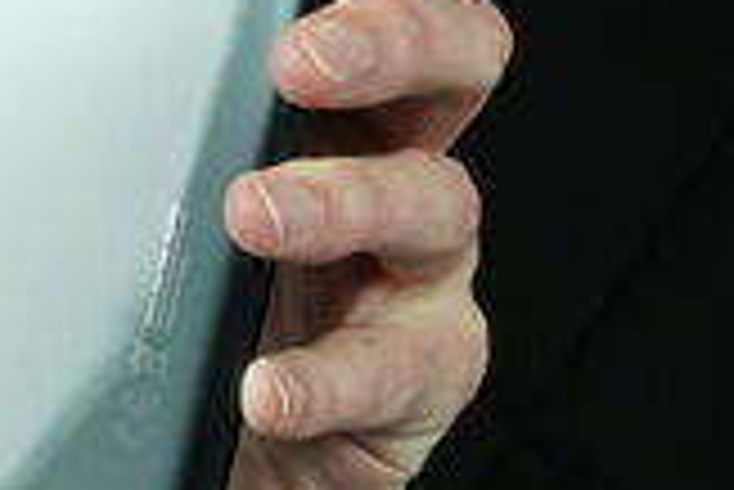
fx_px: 3000
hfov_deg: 11.9
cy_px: -261
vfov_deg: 9.1
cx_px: -883
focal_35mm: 147
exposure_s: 1/200
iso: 2500
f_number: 8
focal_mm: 29
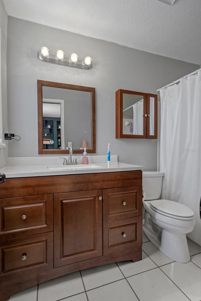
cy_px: 150
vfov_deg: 93.3
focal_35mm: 17
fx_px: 142
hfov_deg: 70.4
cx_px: 100
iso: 400
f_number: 8
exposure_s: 1/5
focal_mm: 17
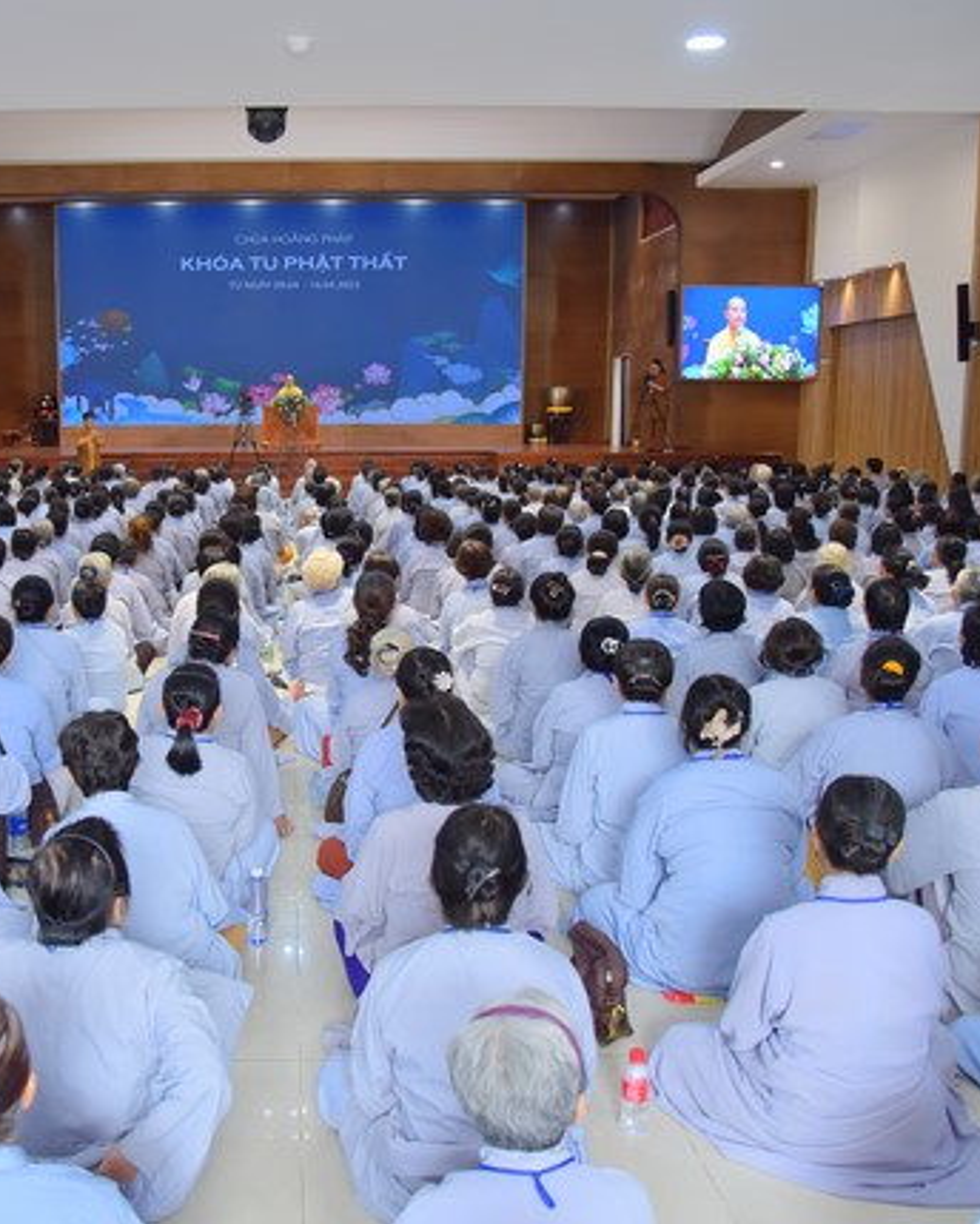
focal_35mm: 34
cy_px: 613
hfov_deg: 42.5
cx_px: 288
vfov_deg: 52.8
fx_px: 1233
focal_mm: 24
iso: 1250
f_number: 5.6
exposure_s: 1/100
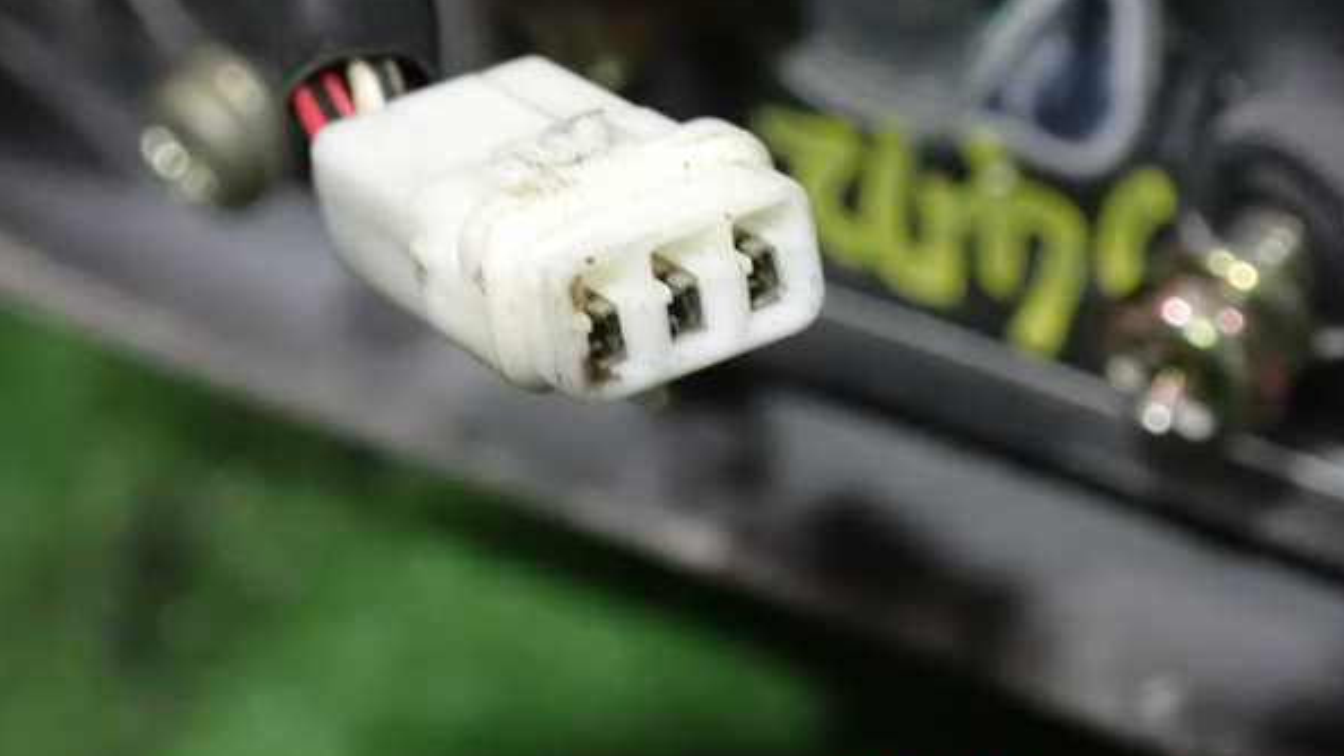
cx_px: 672
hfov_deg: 19.5
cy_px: 317
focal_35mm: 110
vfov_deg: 11.0
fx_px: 3920
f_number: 4.9
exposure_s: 1/20
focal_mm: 18
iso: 1600
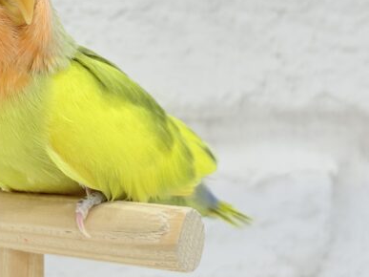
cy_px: 71
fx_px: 916
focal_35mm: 86
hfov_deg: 22.6
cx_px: 94
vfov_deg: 17.1
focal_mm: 5.96
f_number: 1.6
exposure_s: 1/100
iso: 64
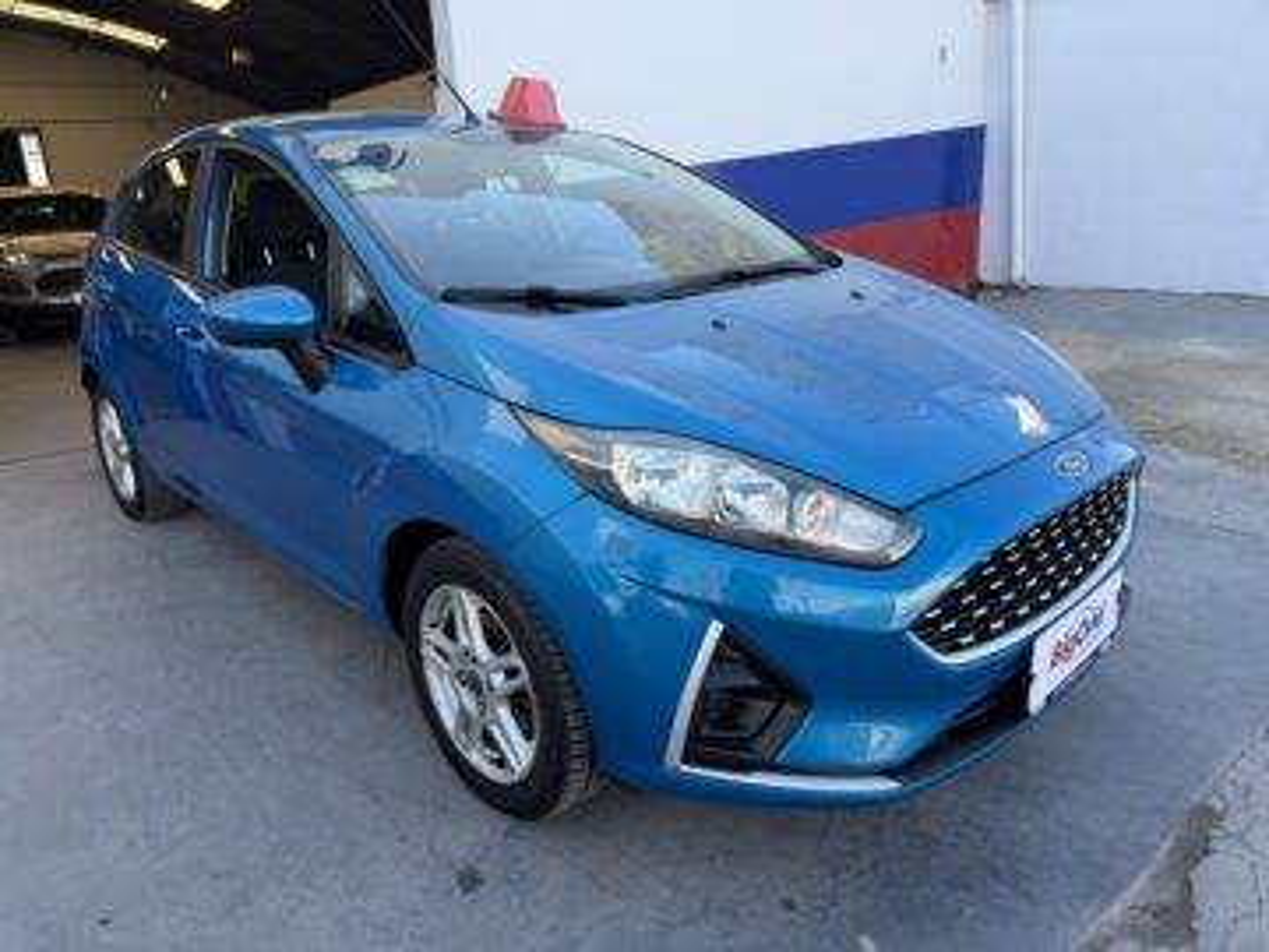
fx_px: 880
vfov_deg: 56.8
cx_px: 634
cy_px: 476
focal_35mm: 24
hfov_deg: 71.6
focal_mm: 6.76
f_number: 1.78
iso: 80
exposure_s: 1/426
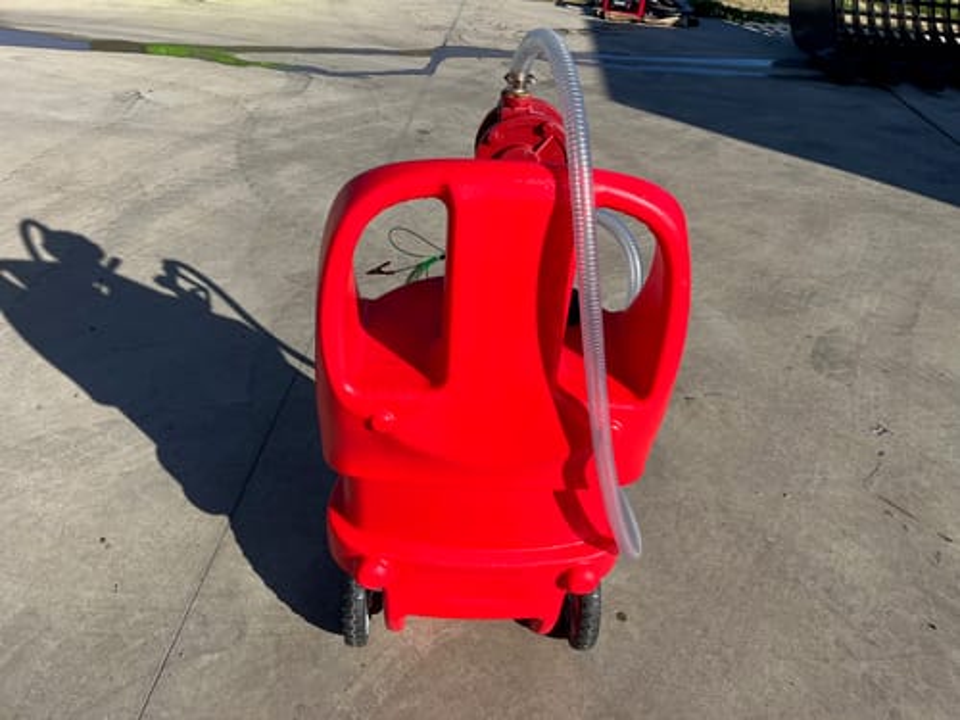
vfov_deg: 53.1
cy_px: 360
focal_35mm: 26
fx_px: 721
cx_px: 480
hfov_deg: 67.3
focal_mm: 5.1
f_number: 1.6
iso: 50
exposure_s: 1/2755
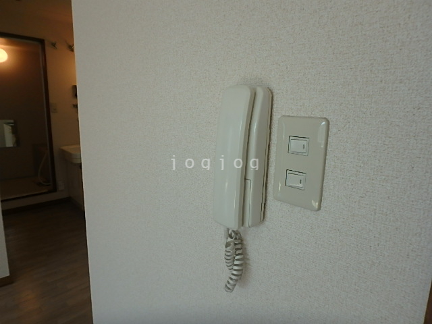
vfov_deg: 63.4
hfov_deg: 79.0
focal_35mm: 21
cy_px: 162
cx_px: 216
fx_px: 262
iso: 125
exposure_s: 1/125
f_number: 3.5
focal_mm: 3.7
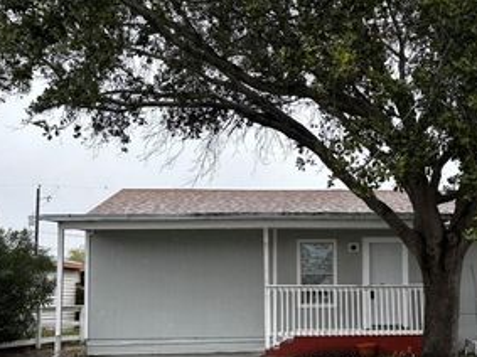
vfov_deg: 30.9
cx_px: 384
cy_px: 275
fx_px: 634
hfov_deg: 39.6
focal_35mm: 46
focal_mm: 5.96
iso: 50
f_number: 1.6
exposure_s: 1/215
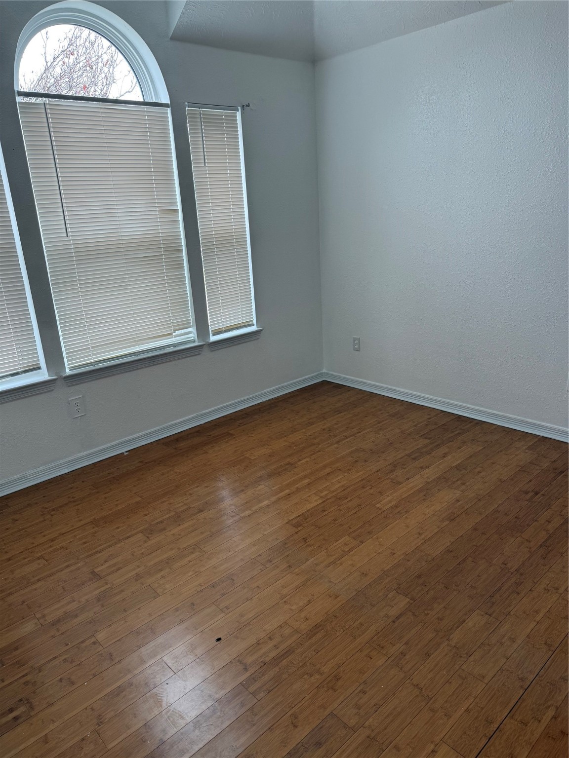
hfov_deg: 56.8
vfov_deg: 71.6
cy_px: 379
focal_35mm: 24
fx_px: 526
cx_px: 284
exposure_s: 1/60
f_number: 1.78
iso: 100
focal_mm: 6.76
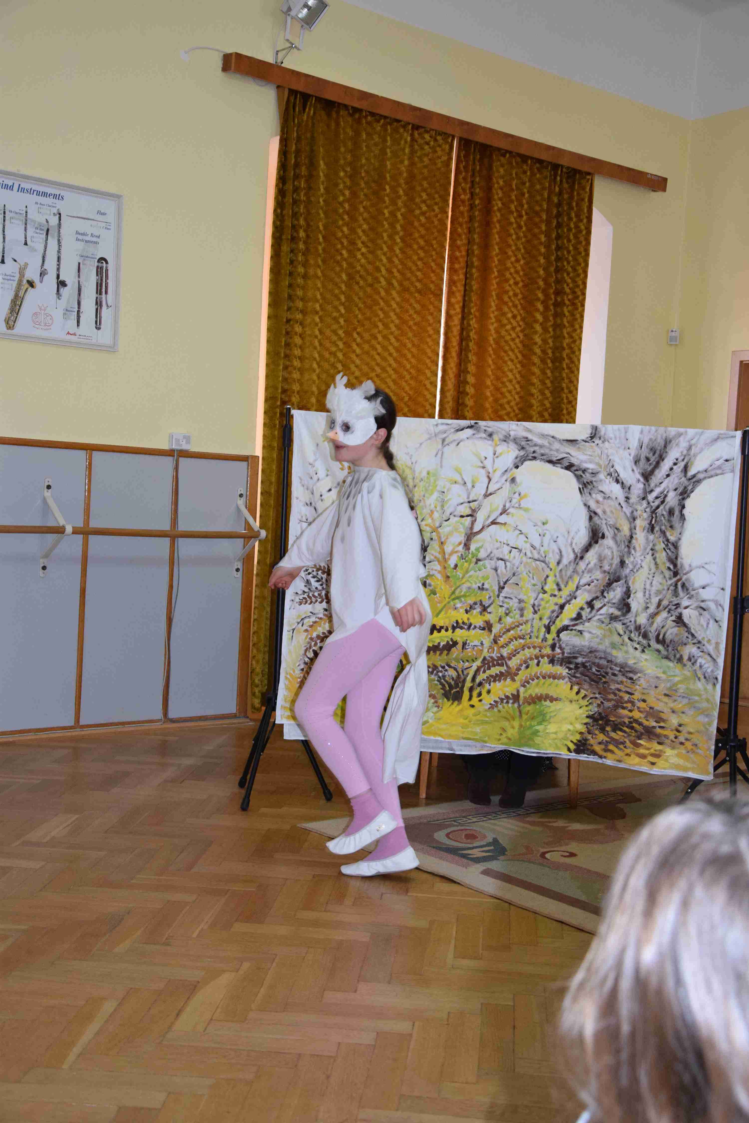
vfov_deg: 43.6
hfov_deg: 29.9
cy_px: 562
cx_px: 374
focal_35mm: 45
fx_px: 1403
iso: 1600
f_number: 5
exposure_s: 1/100
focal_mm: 30
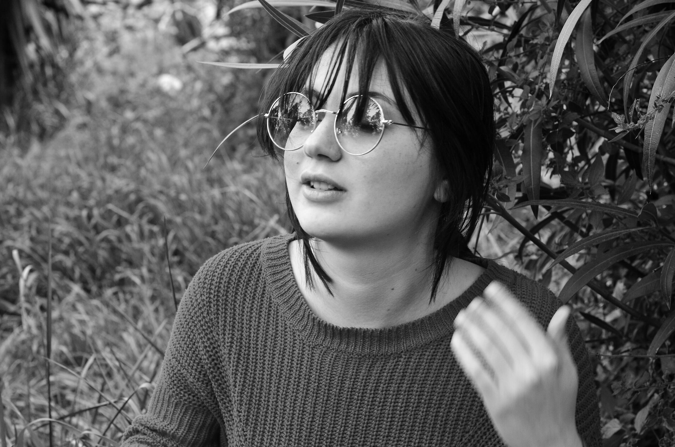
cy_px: 224
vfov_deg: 18.1
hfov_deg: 27.0
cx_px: 338
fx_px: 1403
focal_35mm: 75
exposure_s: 1/160
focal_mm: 50
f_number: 6.3
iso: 400
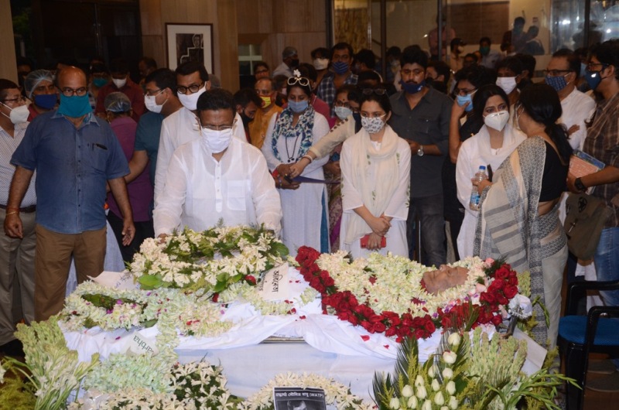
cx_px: 310
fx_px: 1081
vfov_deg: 21.5
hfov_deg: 32.0
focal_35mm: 63
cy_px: 205
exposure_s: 1/125
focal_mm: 42
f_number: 6.3
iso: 800
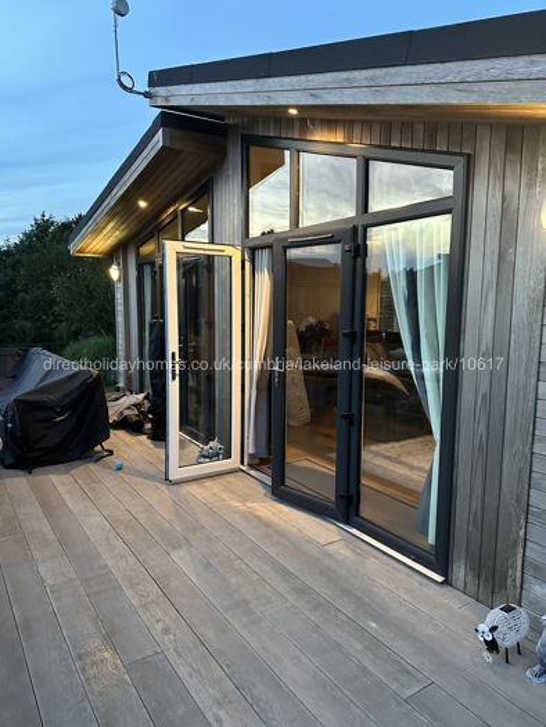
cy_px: 364
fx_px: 505
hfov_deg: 56.8
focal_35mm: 24
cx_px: 273
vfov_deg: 71.6
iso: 640
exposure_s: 1/50
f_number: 1.78
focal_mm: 6.86
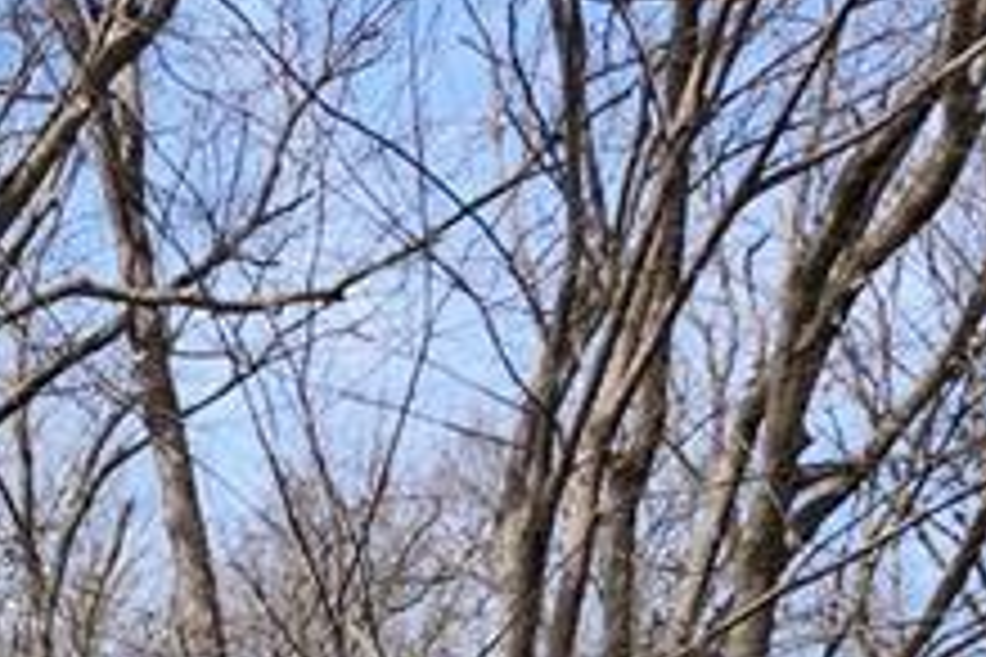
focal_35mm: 84
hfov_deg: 23.1
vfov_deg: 13.2
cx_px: -27
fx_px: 2300
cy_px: 1458
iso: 20
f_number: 1.8
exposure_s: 1/841
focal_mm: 5.4
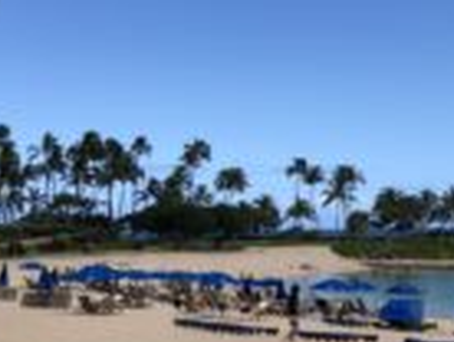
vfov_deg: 19.4
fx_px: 999
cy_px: 117
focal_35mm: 76
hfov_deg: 24.4
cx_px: 459
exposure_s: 1/2088
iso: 20
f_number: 1.8
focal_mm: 4
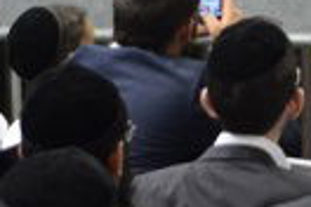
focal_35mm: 408
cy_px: -550
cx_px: 528
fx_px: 3523
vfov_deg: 3.3
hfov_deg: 5.0
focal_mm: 35
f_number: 5
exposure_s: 1/60
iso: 1600
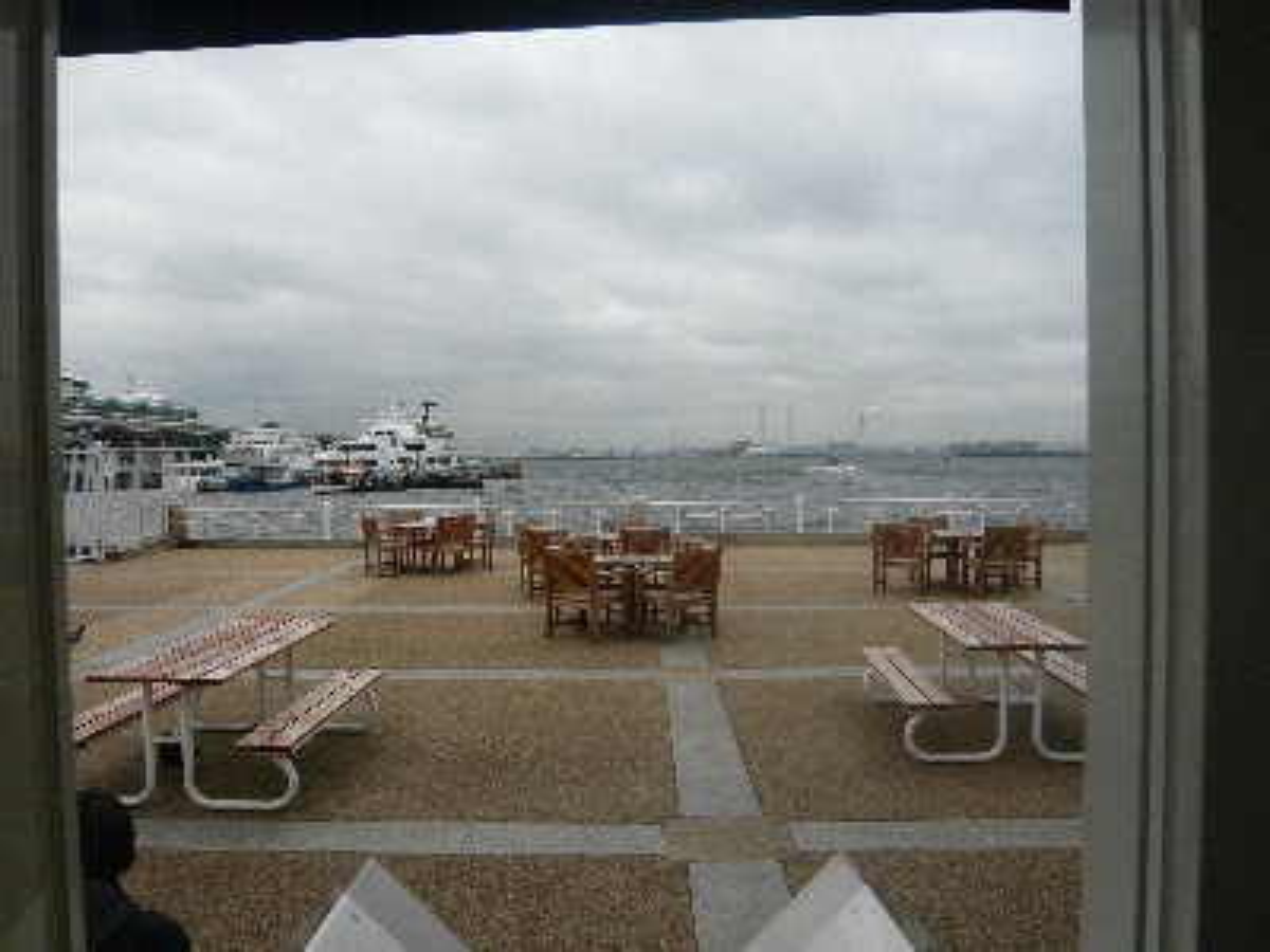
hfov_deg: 63.4
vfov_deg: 49.7
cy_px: 476
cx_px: 635
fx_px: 1027
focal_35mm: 28
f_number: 8
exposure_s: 1/125
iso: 100
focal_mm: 4.6
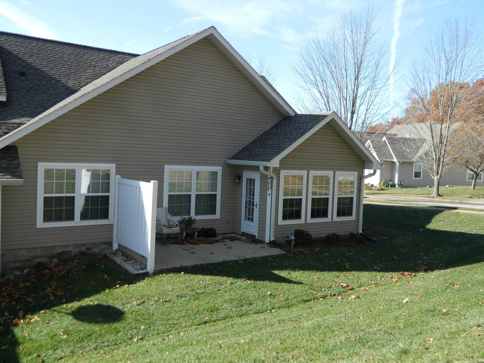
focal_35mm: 32
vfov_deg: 44.2
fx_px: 447
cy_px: 176
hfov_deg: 56.8
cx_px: 241
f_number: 3.2
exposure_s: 1/500
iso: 110
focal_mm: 5.6
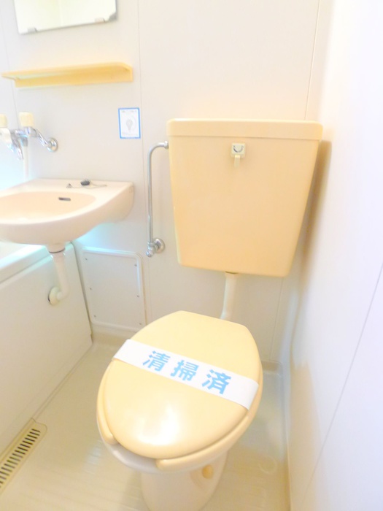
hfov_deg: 56.8
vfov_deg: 71.6
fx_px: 354
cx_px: 192
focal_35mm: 24
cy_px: 256
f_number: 2
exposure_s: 1/10
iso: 400
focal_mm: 5.1
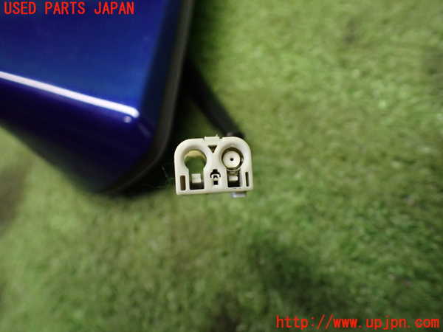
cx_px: 222
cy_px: 166
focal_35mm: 30
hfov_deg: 60.0
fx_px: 384
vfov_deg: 46.8
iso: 800
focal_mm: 5.4
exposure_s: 1/80
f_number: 2.3
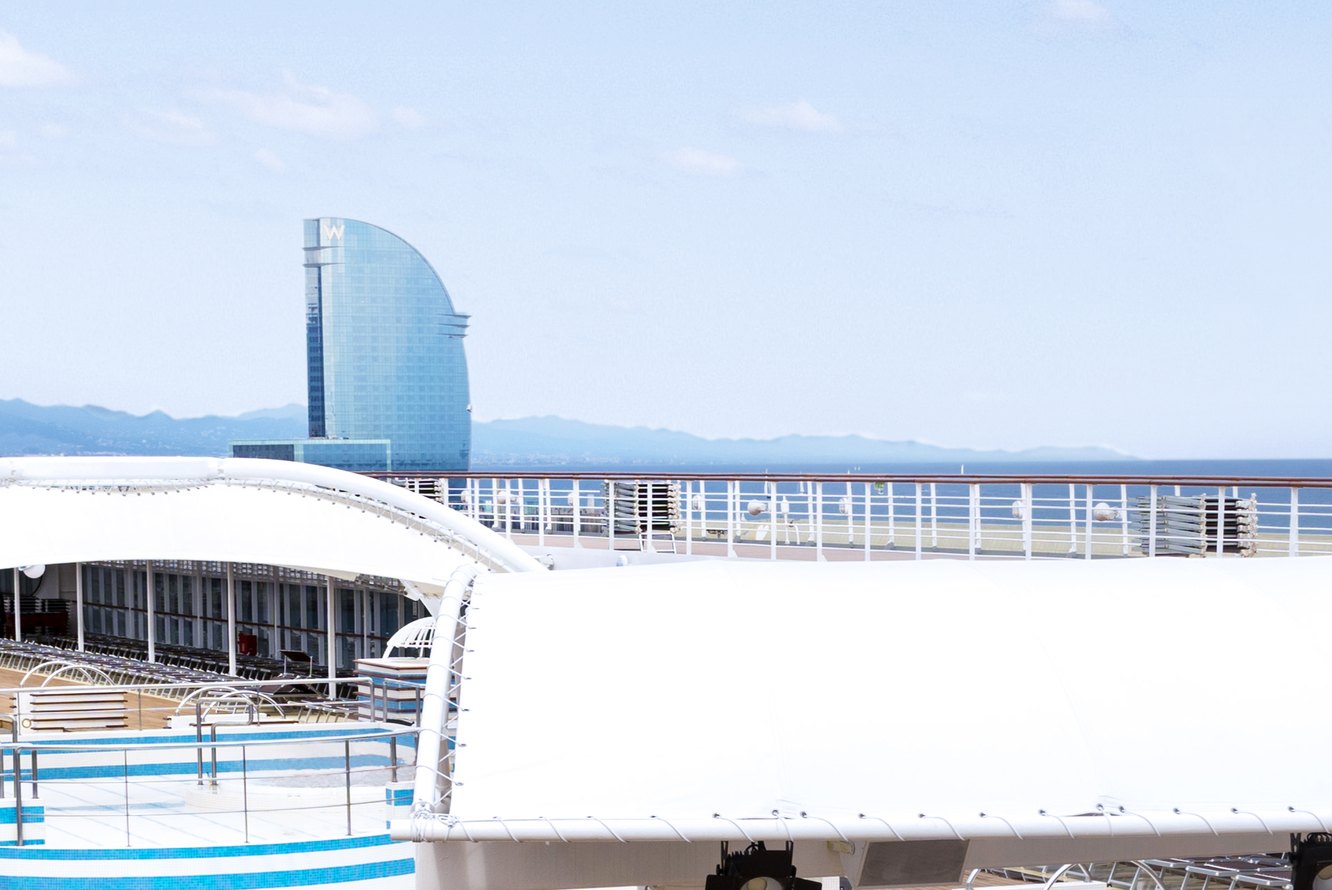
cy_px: 922
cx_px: 846
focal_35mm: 106
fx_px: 3924
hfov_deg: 19.2
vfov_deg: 12.7
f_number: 8
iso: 100
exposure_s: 1/125
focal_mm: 28
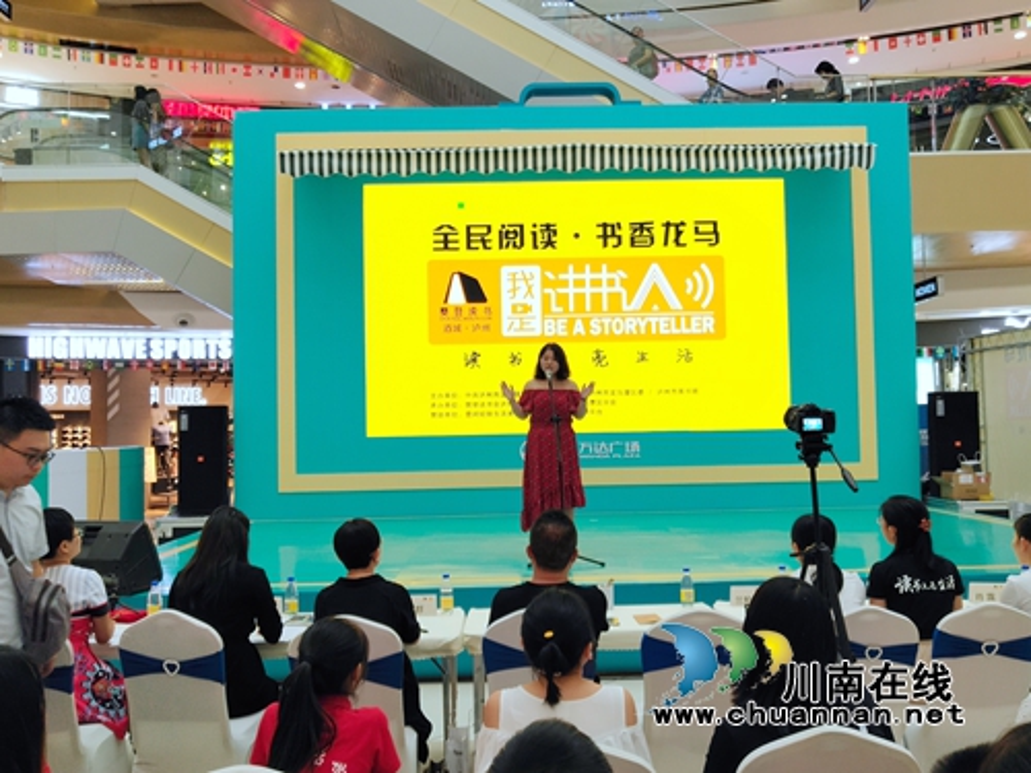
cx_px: 516
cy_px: 386
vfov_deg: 39.7
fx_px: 1072
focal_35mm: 36
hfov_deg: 51.4
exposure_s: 1/100
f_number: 1.8
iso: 184
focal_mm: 3.95
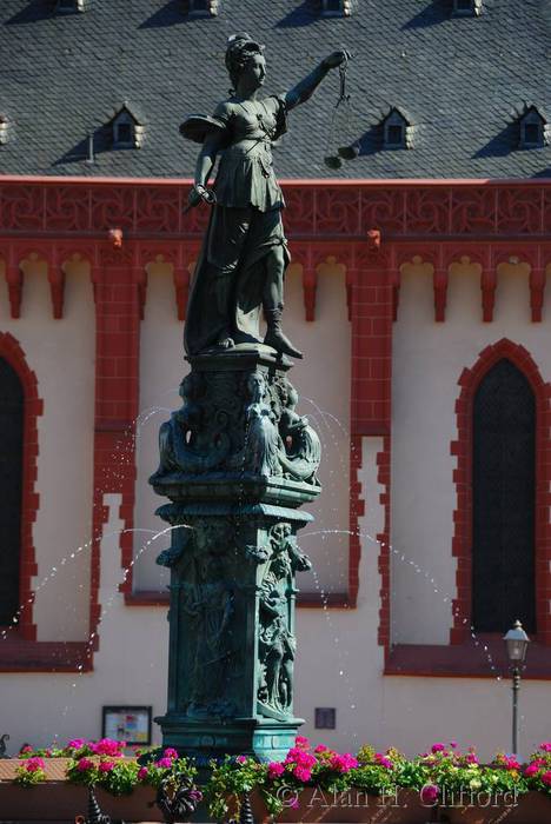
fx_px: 2818
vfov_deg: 16.6
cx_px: 276
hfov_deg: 11.2
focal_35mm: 123
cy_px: 412
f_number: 5.3
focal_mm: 82
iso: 125
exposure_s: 1/400
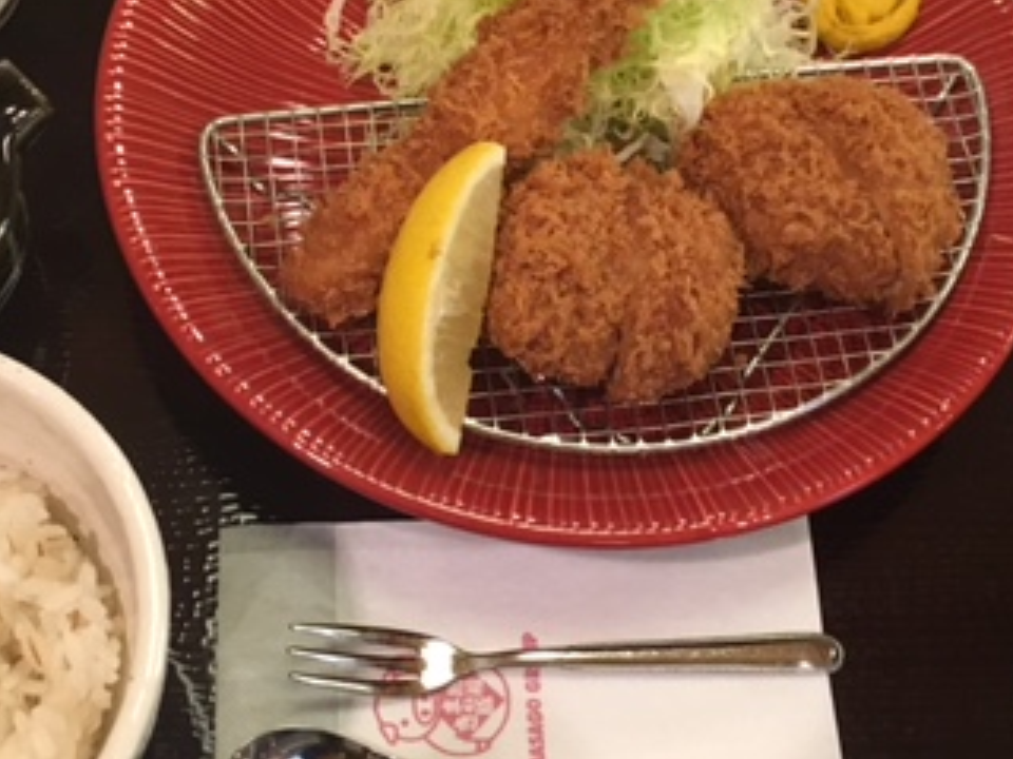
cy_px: 310
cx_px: 529
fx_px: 1697
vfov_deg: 25.2
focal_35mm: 58
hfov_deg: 33.2
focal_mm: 4.15
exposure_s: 1/15
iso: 200
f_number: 2.2
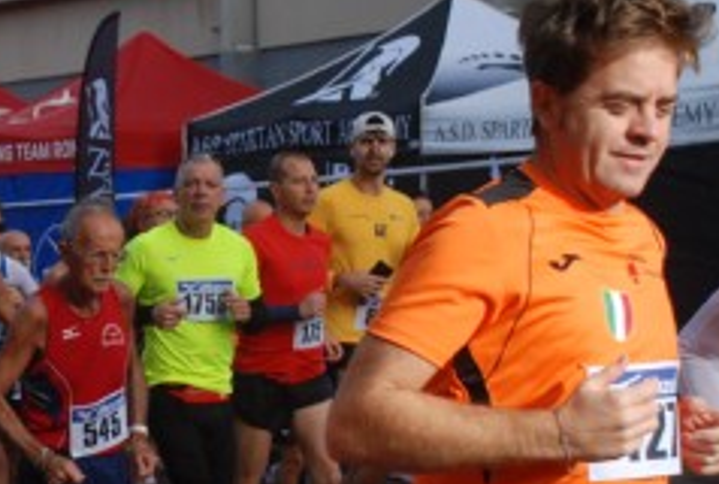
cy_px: 358
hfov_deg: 14.0
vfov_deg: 9.6
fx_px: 2883
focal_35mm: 144
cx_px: -12
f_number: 5.6
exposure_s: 1/1600
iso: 1000
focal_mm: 38
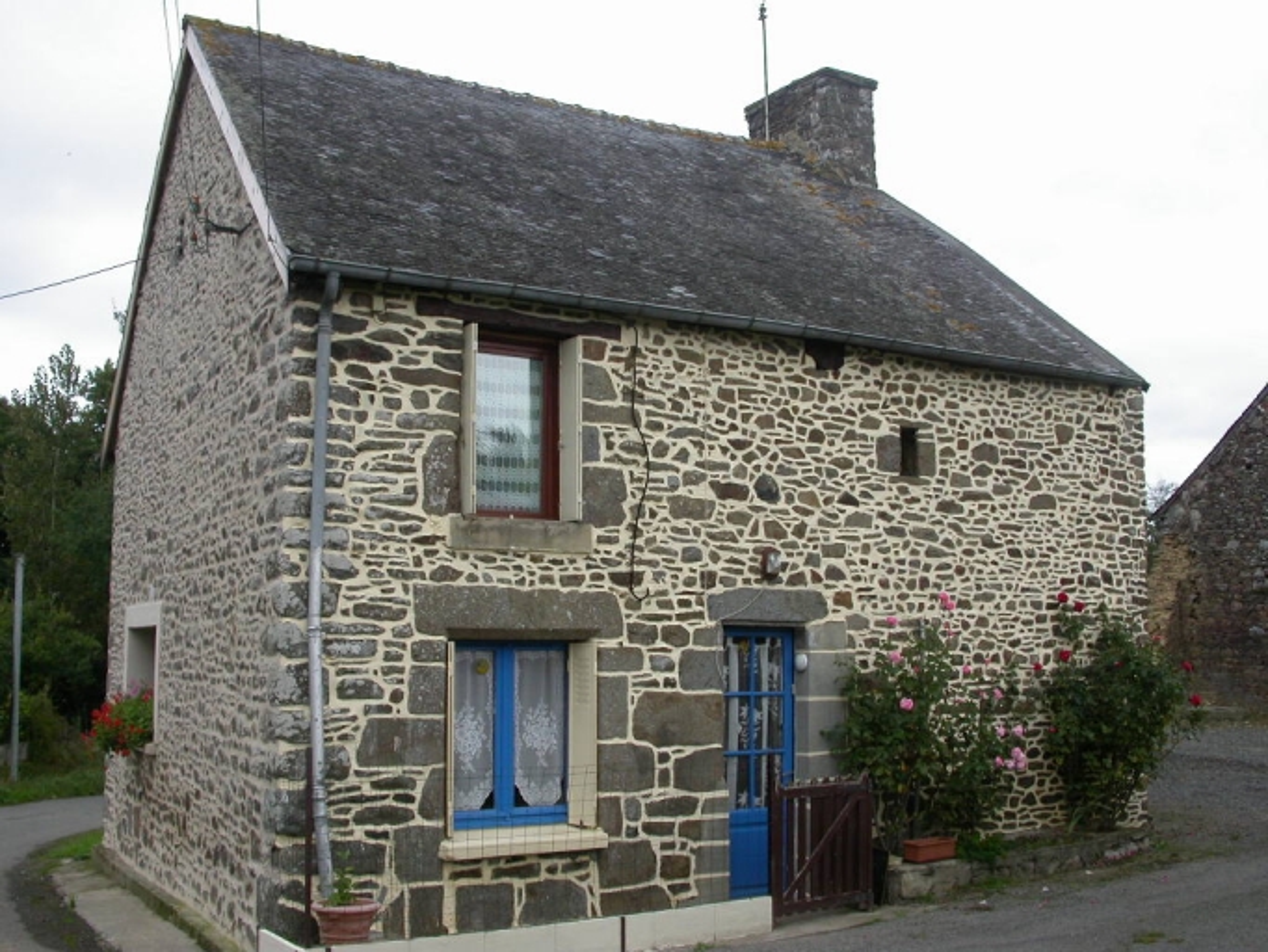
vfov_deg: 37.7
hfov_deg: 49.0
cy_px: 476
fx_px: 1392
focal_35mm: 38
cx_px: 634
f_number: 5.3
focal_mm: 7.85
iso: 100
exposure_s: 1/188
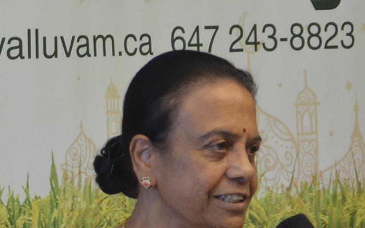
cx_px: 19
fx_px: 3163
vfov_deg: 4.1
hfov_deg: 6.6
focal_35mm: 318
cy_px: 141
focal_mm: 62
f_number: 5
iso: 1600
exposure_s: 1/125
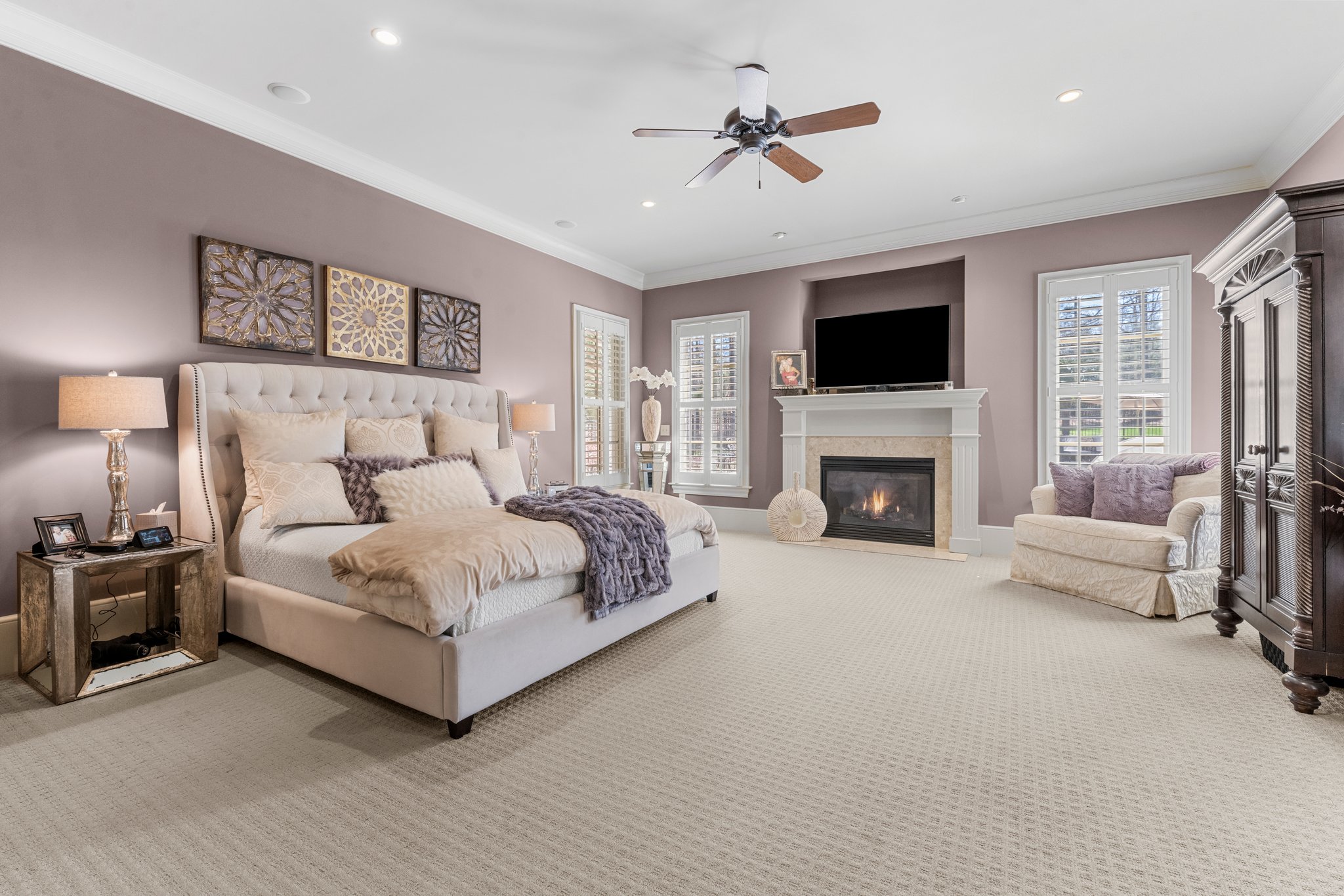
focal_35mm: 15
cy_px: 448
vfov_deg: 77.3
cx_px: 672
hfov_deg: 100.4
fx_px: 560
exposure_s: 1/6
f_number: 7.1
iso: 400
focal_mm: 15
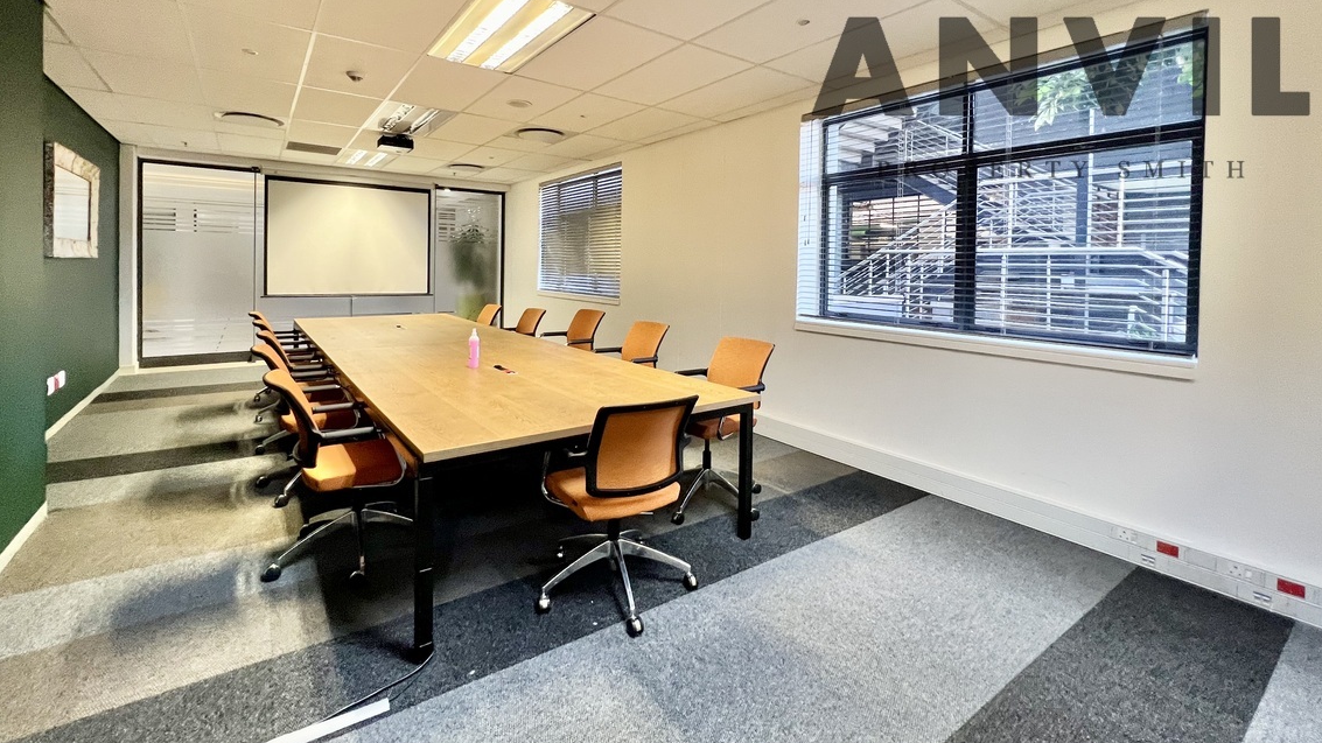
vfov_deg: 69.4
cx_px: 651
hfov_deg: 103.0
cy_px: 278
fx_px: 526
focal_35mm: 15
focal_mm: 1.57
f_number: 1.8
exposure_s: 1/50
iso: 200
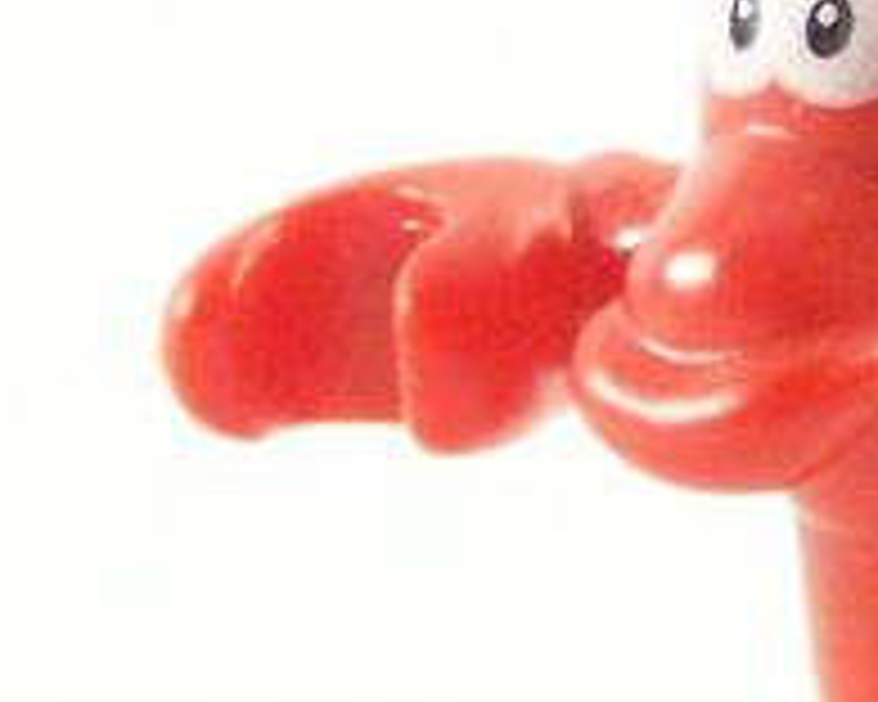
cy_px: 351
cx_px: 819
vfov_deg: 2.9
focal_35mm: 537
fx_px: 13954
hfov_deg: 3.6
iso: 400
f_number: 3.6
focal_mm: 17.5
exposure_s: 1/60
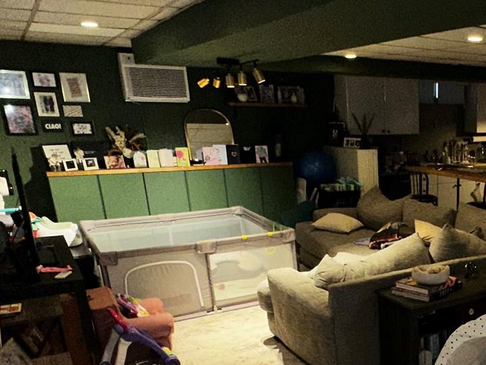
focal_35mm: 40
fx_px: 562
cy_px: 299
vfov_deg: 34.7
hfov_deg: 42.2
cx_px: 455
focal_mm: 2.22
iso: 125
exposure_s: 1/60
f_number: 2.2
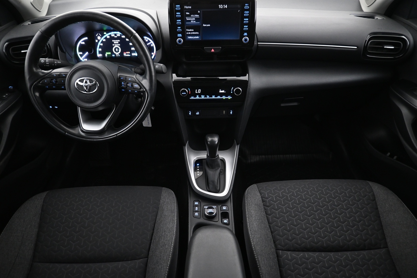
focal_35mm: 24
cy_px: 139
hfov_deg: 73.7
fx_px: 278
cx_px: 208
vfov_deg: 53.1
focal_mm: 16
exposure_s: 1/15
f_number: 3.5
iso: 1600
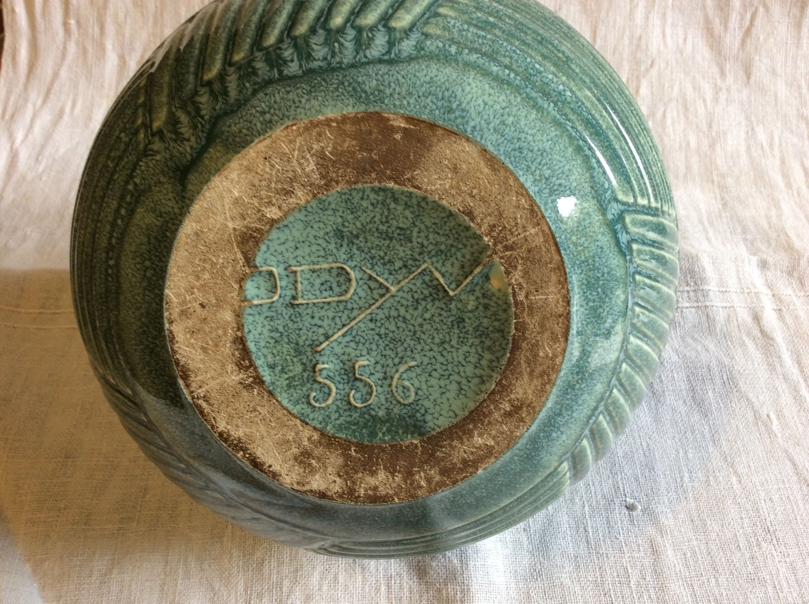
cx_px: 404
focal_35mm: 32
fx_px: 747
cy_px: 302
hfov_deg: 56.9
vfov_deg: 44.1
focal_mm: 3.3
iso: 32
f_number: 2.4
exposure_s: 1/25
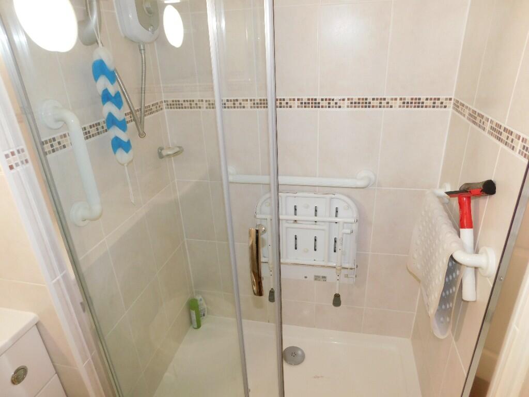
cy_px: 198
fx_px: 351
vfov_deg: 58.9
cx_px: 264
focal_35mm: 23
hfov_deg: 73.9
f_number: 3
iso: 200
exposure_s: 1/30
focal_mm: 4
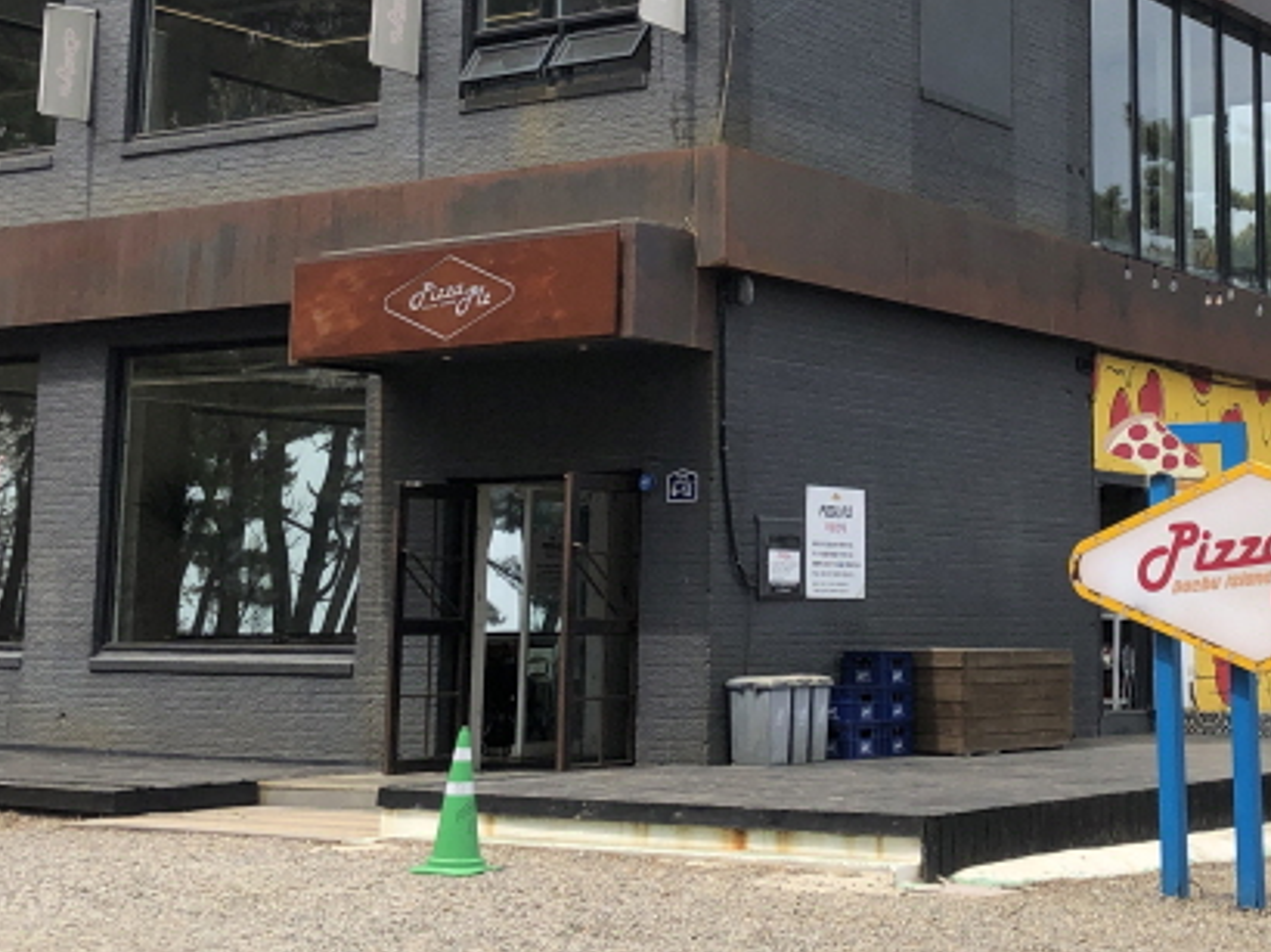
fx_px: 2459
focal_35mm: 67
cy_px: 185
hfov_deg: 28.8
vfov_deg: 21.6
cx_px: 843
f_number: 1.8
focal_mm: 4
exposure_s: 1/2183
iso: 20
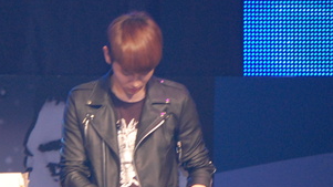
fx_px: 5057
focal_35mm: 573
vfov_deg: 2.1
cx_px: 74
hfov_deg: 3.8
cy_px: 146
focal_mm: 200
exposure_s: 1/60
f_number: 5.6
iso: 1600
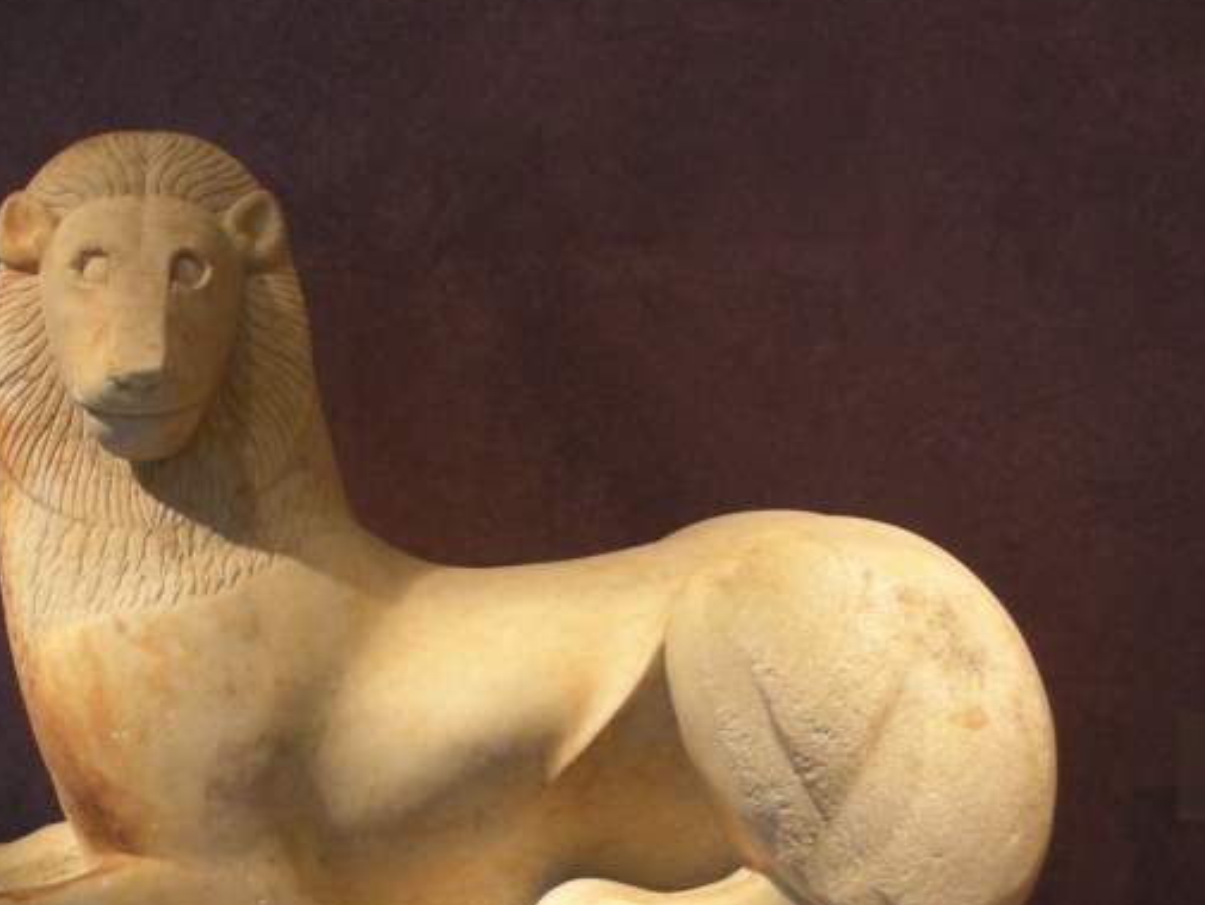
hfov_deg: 27.2
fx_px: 2472
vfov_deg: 20.6
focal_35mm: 71
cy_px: 652
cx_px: 408
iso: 50
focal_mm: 5.8
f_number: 3
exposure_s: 1/13
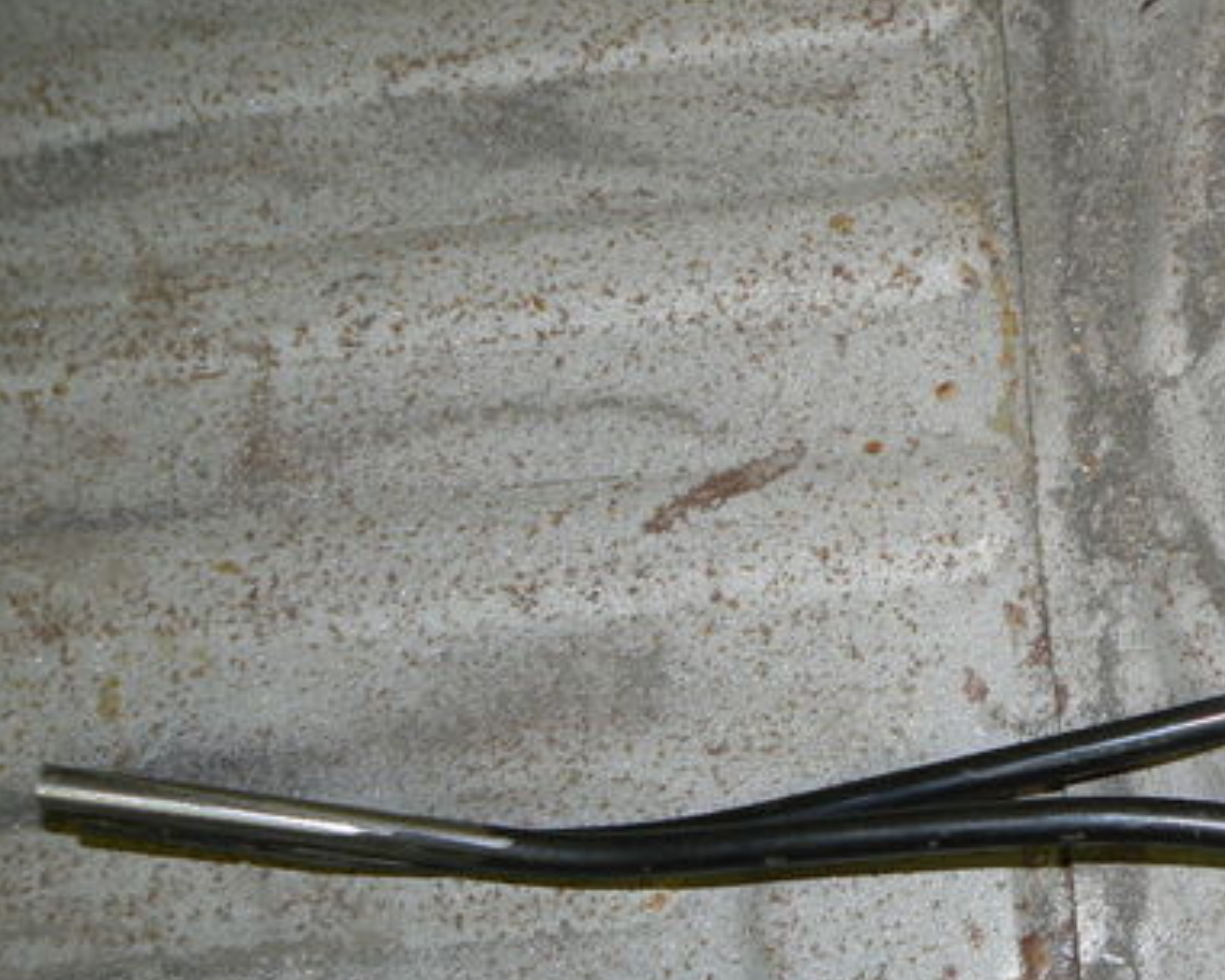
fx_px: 2140
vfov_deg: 25.5
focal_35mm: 59
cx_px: 1022
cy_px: 739
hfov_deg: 30.9
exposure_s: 1/30
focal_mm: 6
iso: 100
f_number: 2.8
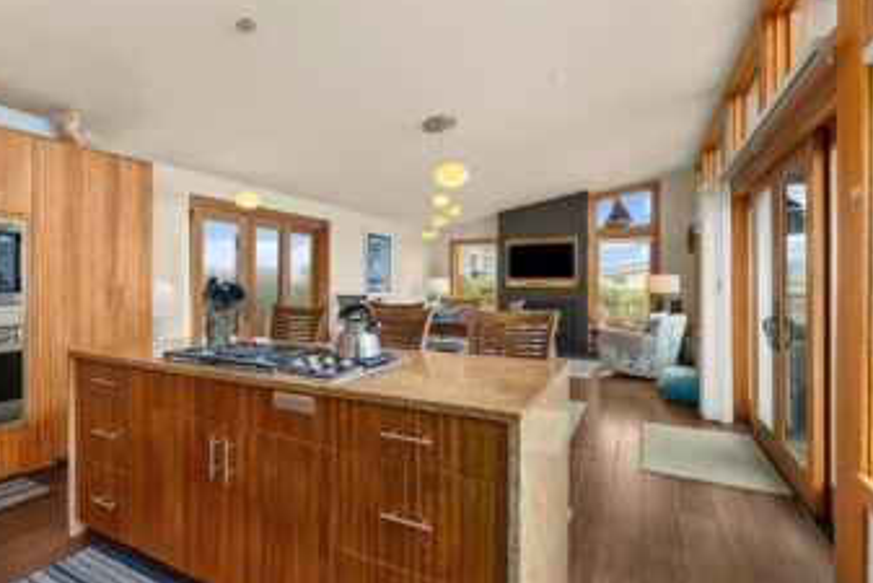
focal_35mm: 19
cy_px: 289
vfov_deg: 64.6
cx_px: 360
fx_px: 461
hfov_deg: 86.1
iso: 500
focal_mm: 16
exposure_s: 1/10
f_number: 8
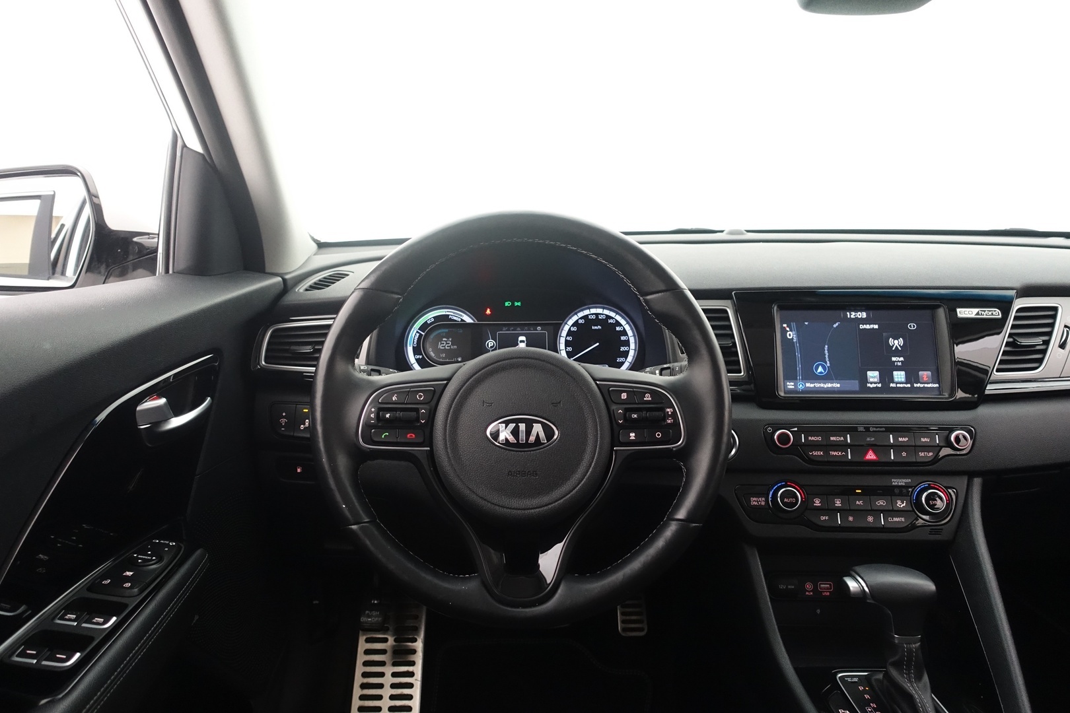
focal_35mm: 24
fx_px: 713
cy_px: 356
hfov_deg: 73.7
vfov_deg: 53.1
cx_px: 535
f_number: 2.5
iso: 1000
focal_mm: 8.8
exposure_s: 1/30
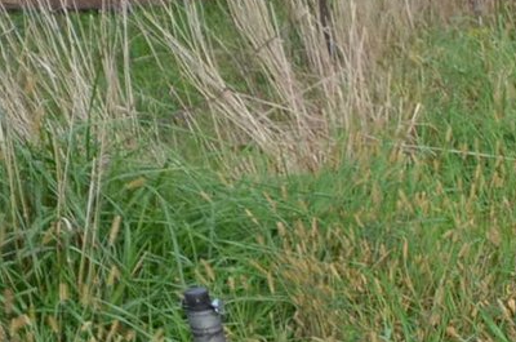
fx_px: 1561
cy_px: 686
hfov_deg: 15.1
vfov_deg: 11.3
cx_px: 1042
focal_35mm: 109
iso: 200
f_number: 8
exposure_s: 1/250
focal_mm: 17
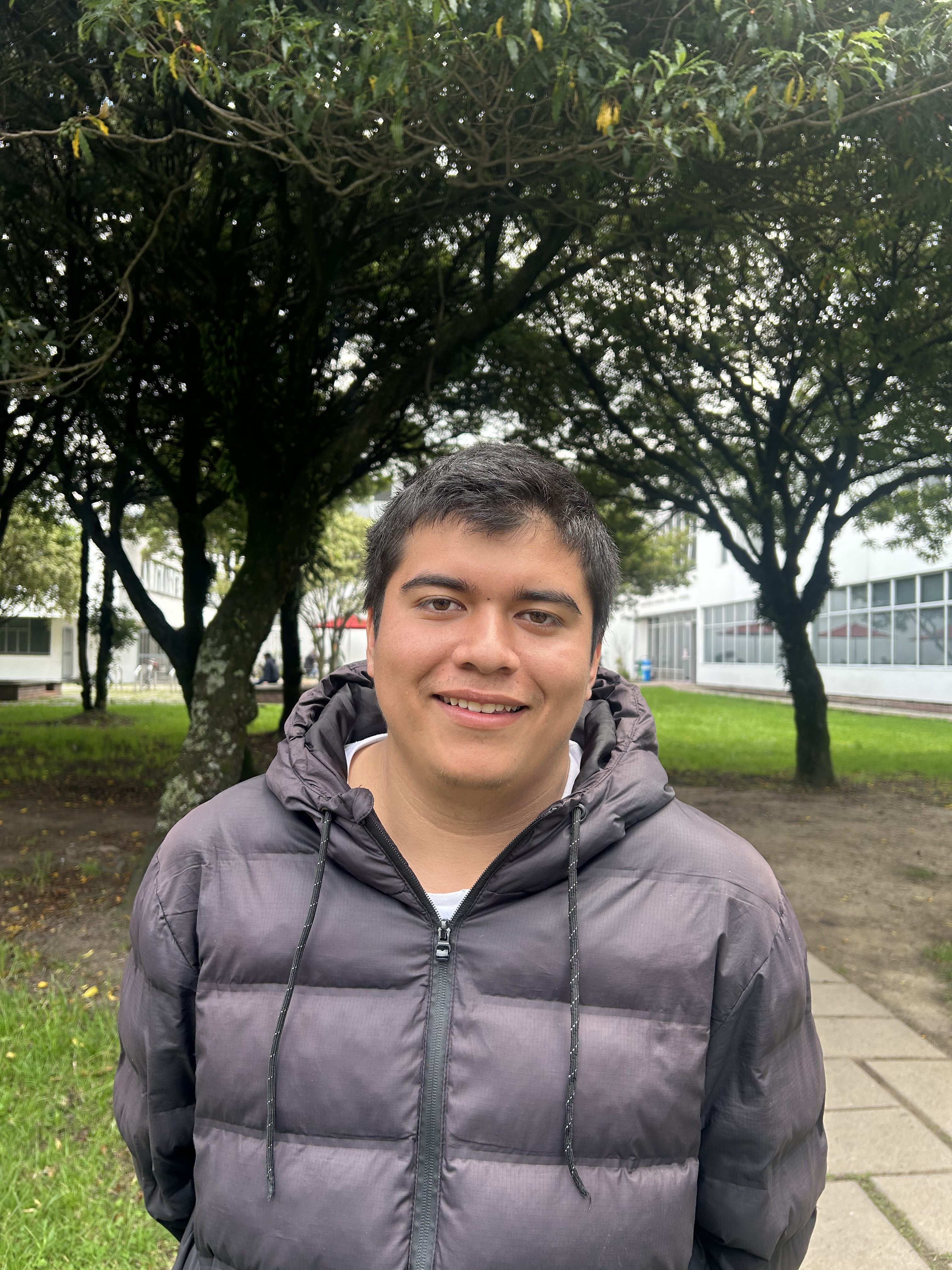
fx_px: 953
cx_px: 476
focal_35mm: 26
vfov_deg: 67.3
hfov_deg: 53.1
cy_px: 635
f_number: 1.5
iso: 50
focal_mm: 5.7
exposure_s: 1/439
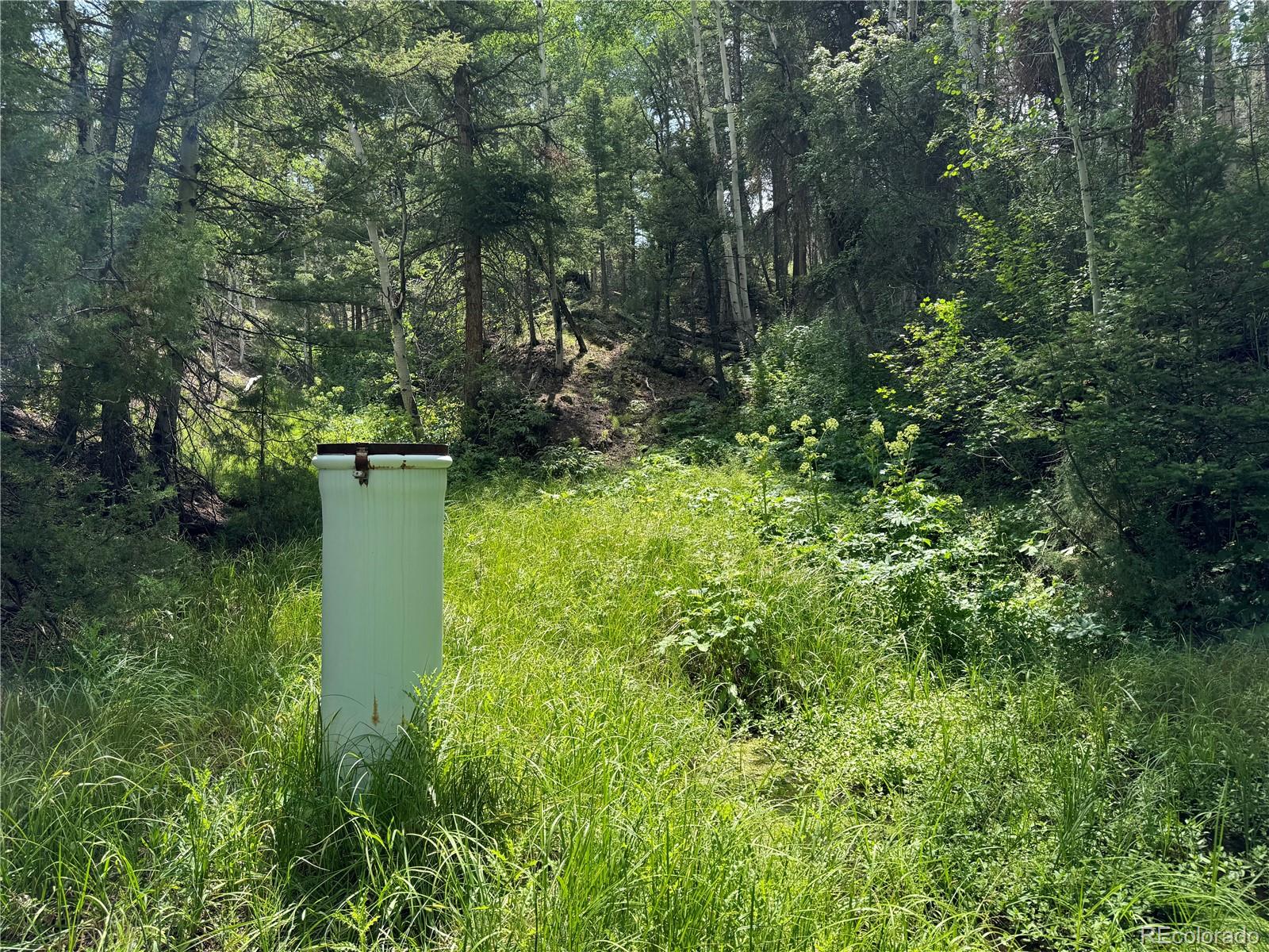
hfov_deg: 71.6
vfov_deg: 56.8
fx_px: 880
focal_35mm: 24
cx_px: 634
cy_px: 476
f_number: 1.78
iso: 80
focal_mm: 6.76
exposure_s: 1/1488
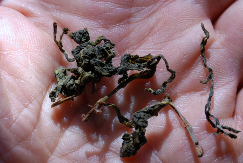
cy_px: 82
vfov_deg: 8.7
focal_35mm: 158
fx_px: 1065
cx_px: 122
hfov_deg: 13.0
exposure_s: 1/100
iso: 400
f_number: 14
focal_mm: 105
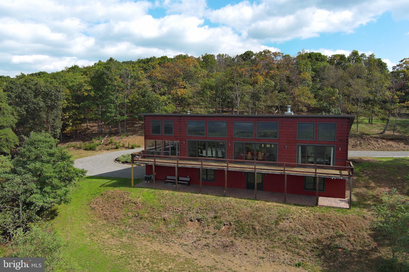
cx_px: 204
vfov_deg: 45.0
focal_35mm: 29
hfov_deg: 63.7
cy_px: 136
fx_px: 329
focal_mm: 10.57
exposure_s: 1/996
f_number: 2.8
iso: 100
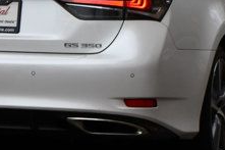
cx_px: 77
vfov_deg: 4.0
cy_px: -13
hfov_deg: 6.1
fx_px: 2117
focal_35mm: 339
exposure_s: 1/250
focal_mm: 78
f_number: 5.6
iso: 250
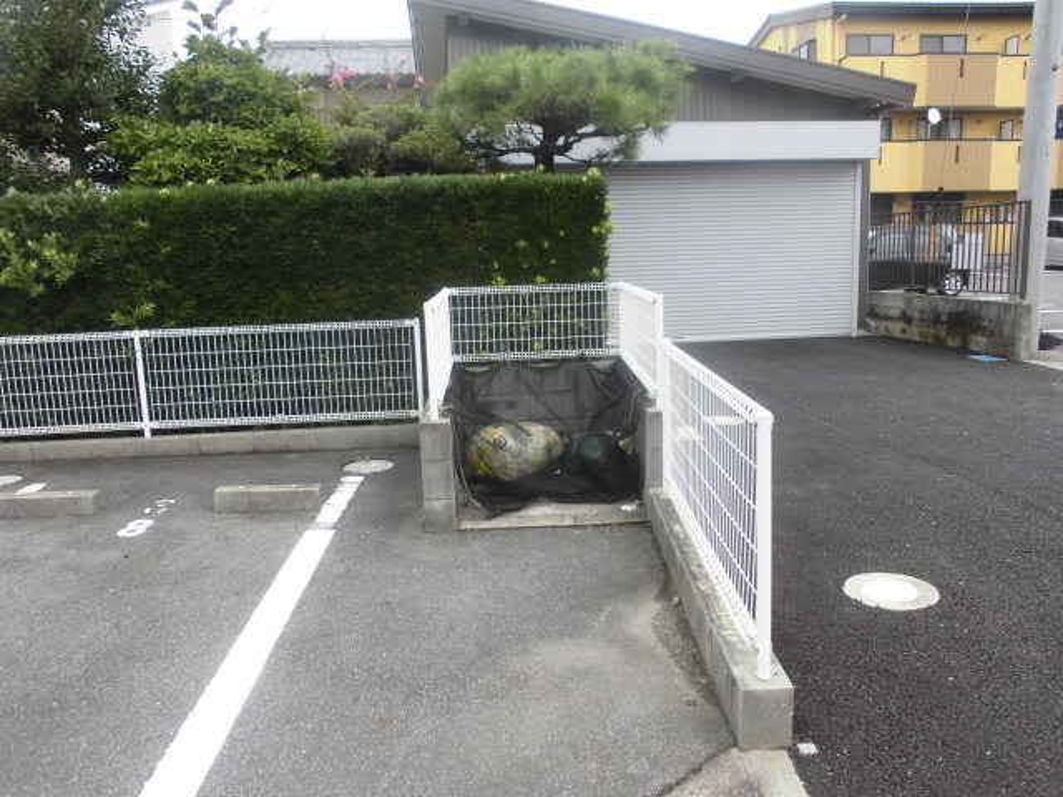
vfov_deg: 53.1
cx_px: 532
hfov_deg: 67.3
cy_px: 398
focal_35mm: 26
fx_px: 798
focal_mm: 4.6
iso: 100
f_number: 3.5
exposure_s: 1/250
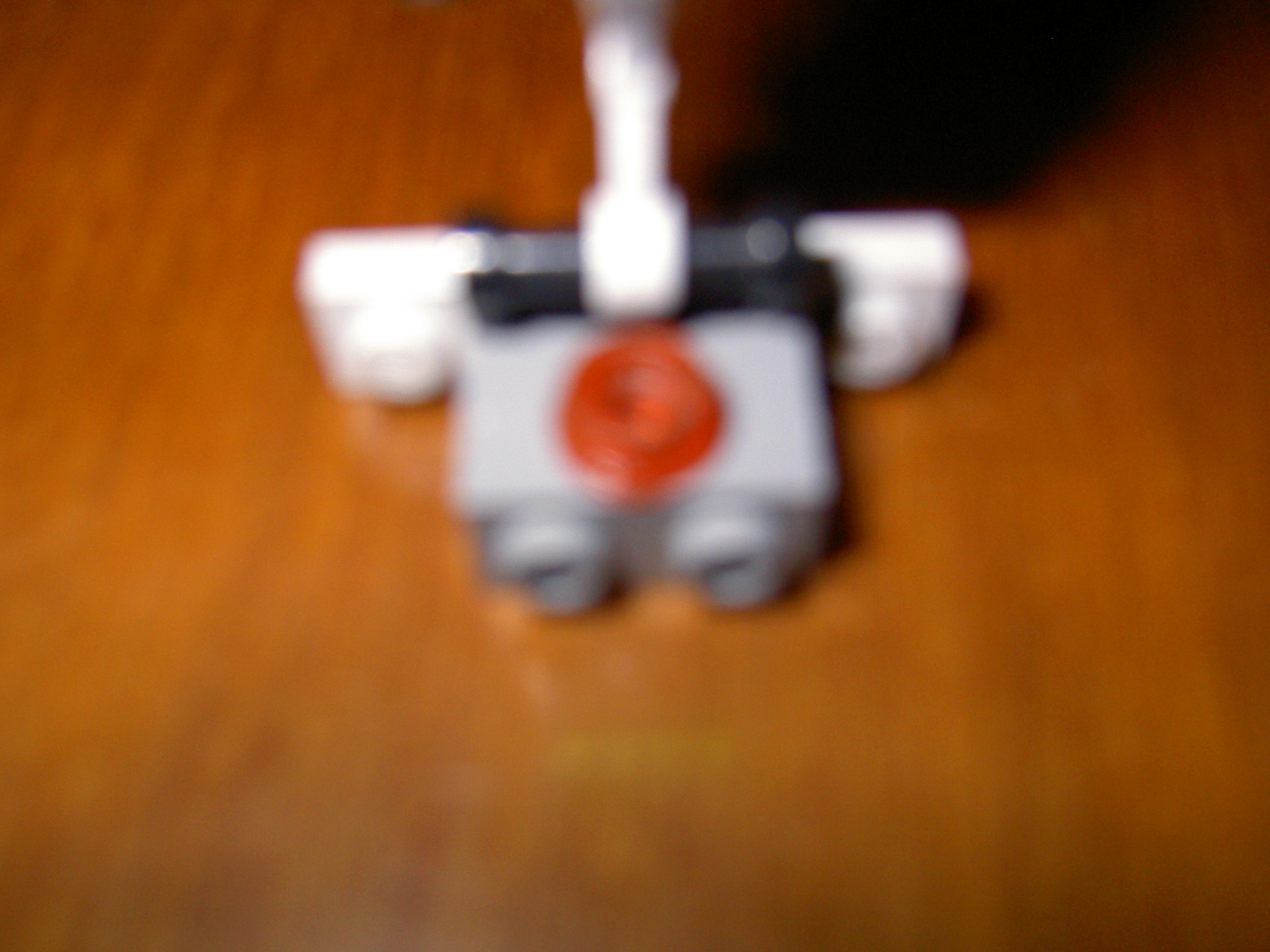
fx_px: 1247
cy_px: 476
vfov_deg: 41.8
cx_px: 635
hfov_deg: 54.0
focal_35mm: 34
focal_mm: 5.6
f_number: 2.8
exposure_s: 1/60
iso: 100
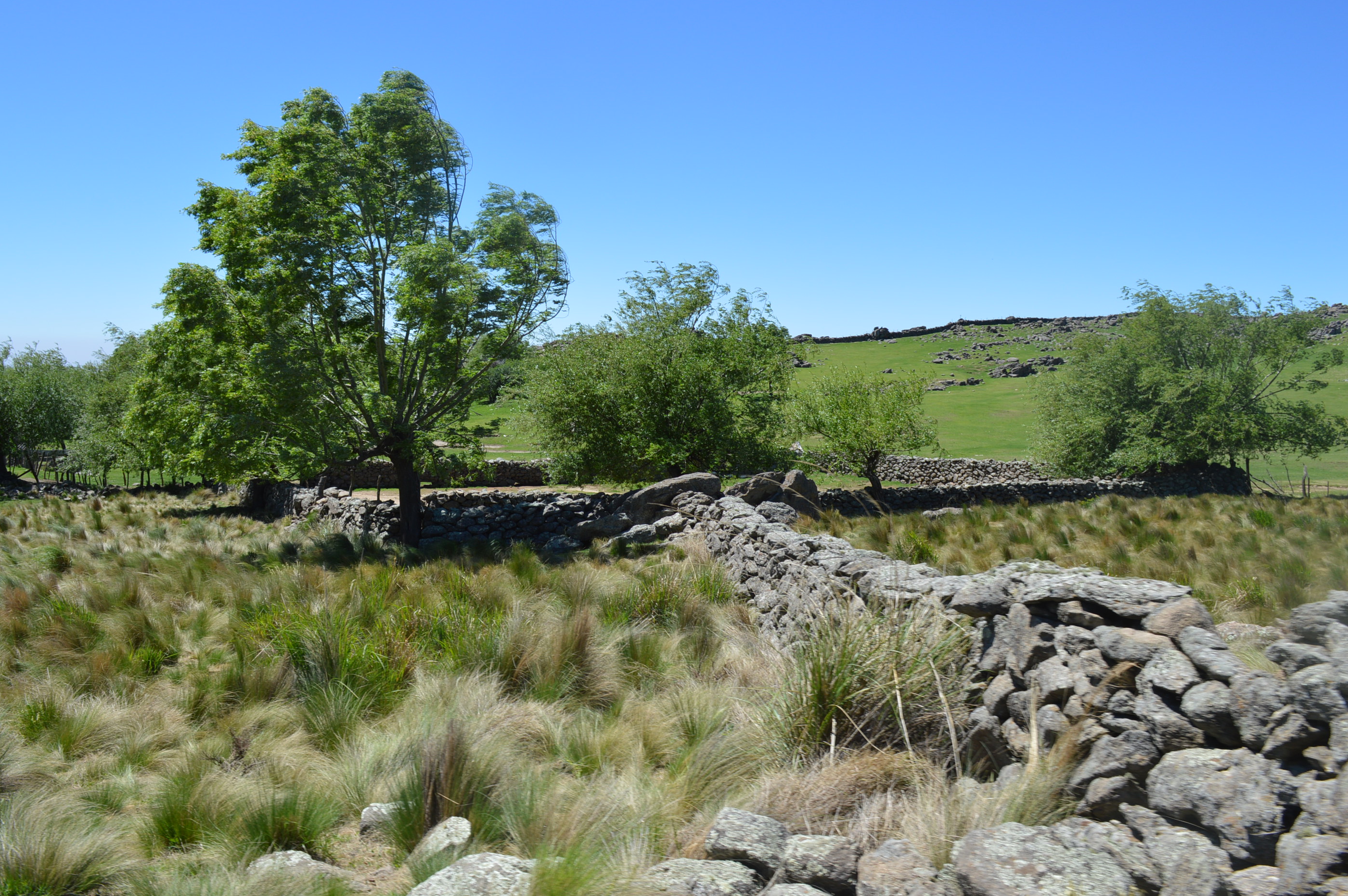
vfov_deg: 44.9
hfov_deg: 63.7
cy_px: 424
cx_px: 640
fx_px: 1085
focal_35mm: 29
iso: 100
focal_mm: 18
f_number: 8
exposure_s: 1/250
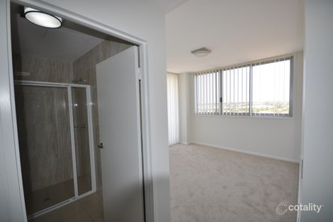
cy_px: 111
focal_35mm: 15
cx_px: 166
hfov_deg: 100.4
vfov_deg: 77.3
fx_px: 139
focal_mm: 10
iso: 250
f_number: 4
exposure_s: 1/200
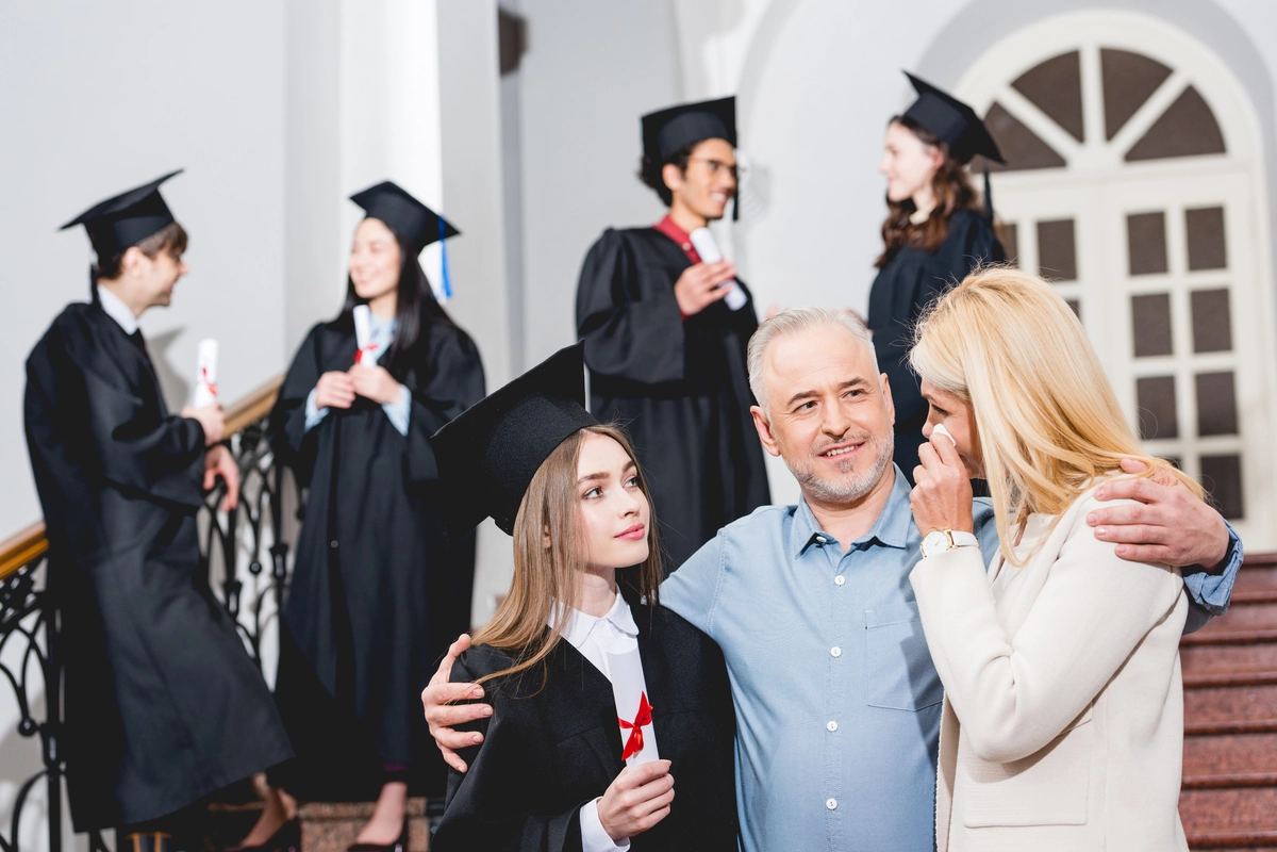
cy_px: 426
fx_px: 2767
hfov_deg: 26.0
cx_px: 638
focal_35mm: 78
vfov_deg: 17.5
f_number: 4.5
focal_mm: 78
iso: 125
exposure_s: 1/160
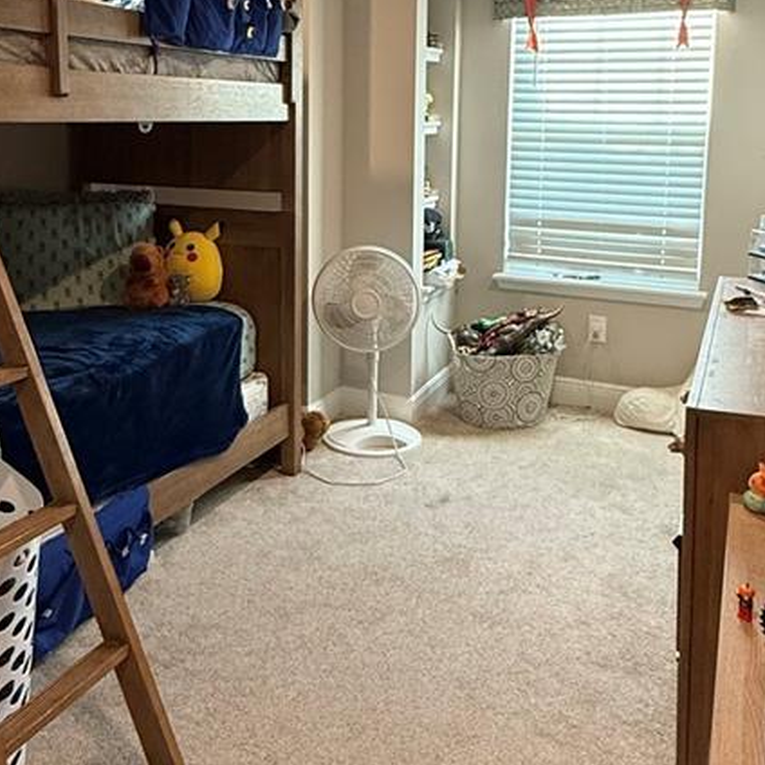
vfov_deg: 46.2
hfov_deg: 47.1
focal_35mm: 35
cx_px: 337
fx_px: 875
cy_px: 233
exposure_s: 1/60
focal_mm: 2.22
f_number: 2.2
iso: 320
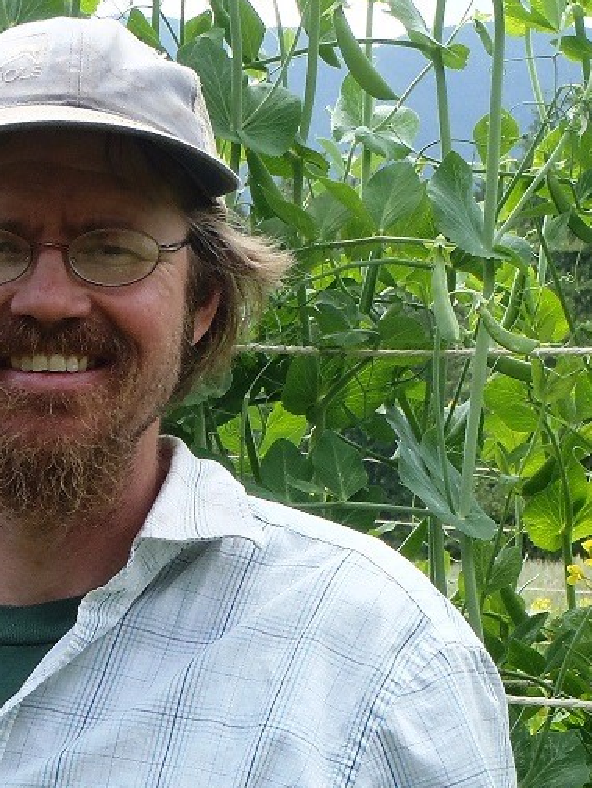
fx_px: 2758
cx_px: -22
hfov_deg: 12.1
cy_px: 339
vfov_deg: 16.3
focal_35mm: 121
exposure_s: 1/100
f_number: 5.6
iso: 80
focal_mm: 10.34
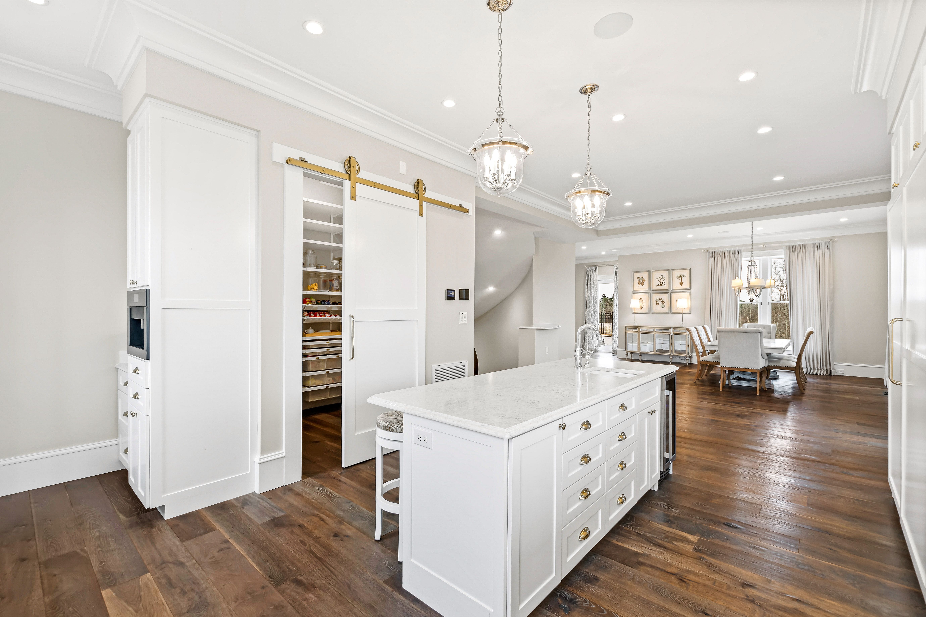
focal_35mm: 15
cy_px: 308
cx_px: 463
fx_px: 386
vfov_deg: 77.3
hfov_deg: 100.4
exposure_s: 1/1.67
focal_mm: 10
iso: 100
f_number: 8
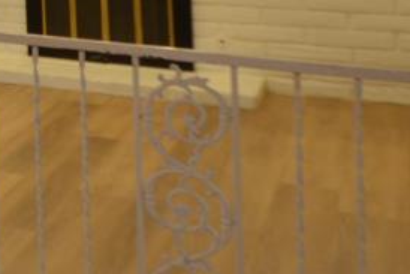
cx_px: -406
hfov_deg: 17.7
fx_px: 934
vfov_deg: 15.0
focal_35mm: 82
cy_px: -175
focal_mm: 10
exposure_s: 1/60
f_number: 4
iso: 400
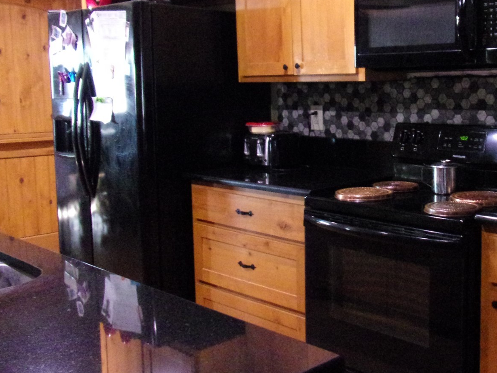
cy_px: 157
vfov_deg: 34.3
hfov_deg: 43.6
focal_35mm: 42
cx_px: 362
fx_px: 603
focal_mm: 4.3
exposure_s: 1/16
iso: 800
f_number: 3.3
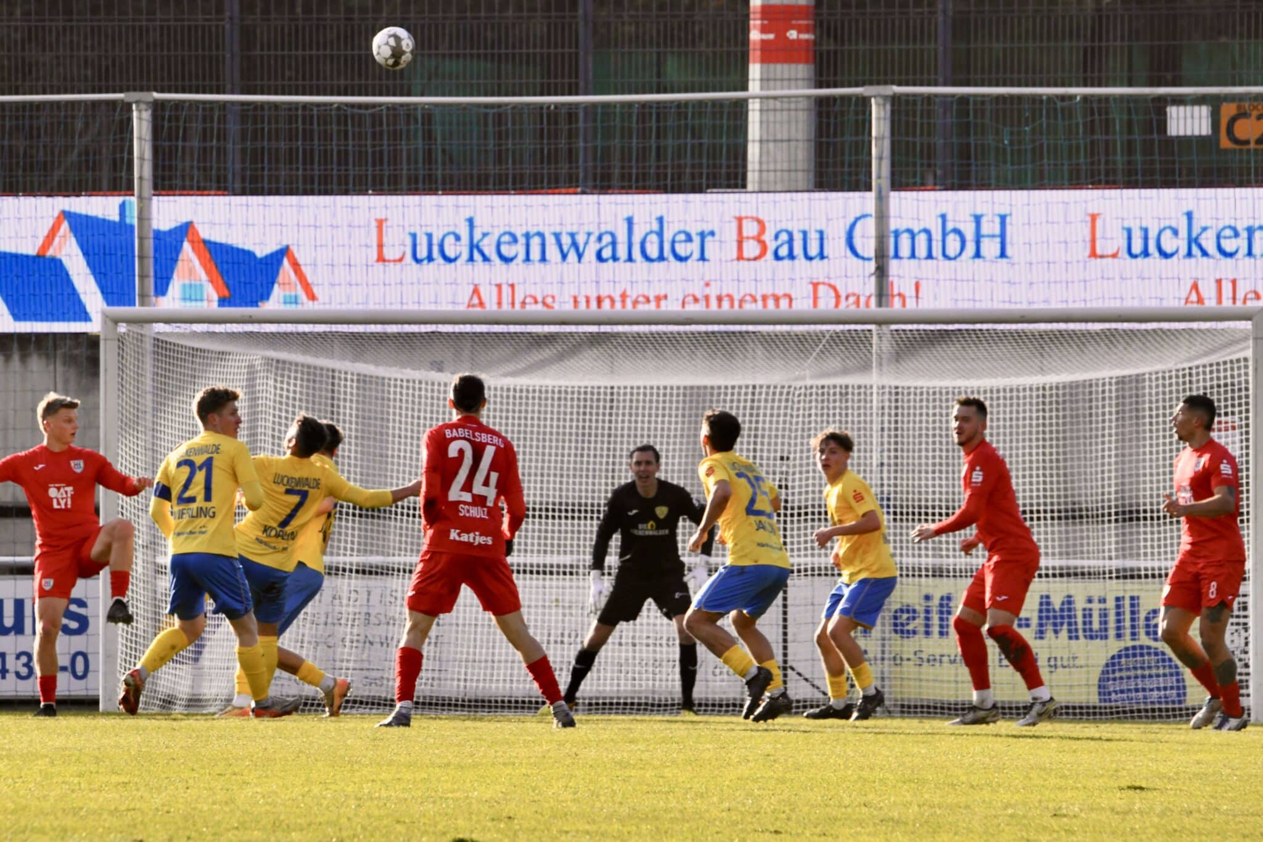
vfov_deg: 3.4
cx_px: 632
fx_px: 14031
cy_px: 421
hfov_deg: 5.2
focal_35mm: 400
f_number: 13
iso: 4000
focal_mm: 400
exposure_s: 1/1600
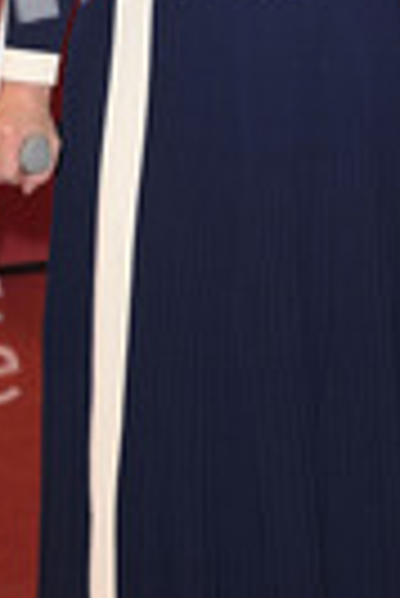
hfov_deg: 7.4
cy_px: 153
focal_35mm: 186
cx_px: 279
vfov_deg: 11.0
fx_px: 3092
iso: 800
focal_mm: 62
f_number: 5.6
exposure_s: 1/200
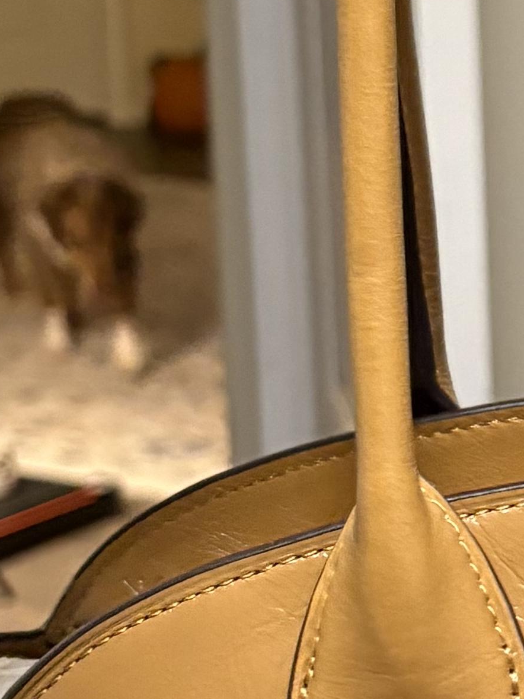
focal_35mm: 126
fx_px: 2544
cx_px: 827
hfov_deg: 11.2
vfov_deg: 15.6
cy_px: 309
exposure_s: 1/60
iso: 500
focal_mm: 5.96
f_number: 1.6
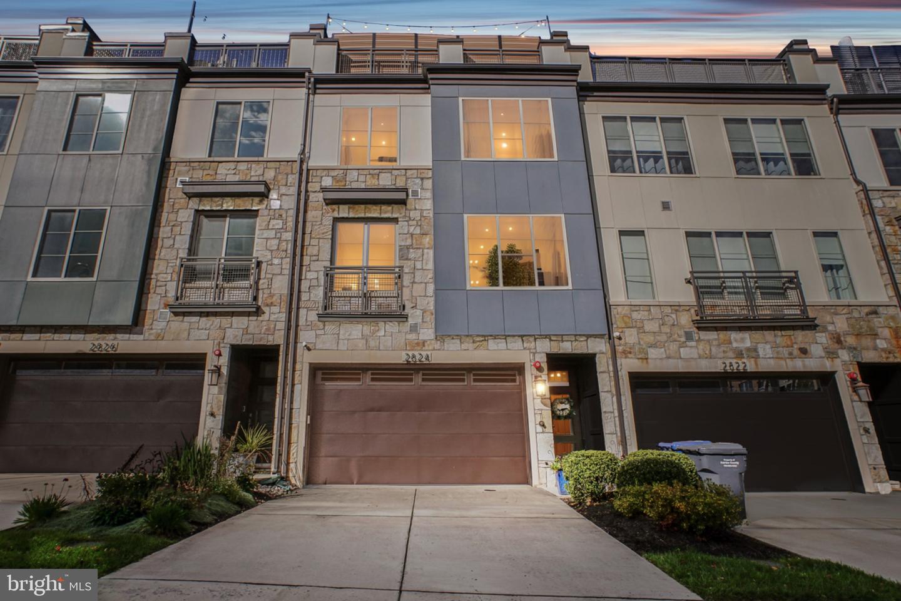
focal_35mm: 16
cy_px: 300
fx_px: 413
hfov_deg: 95.0
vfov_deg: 72.1
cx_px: 450
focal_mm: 11
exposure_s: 1/320
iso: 100
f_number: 8
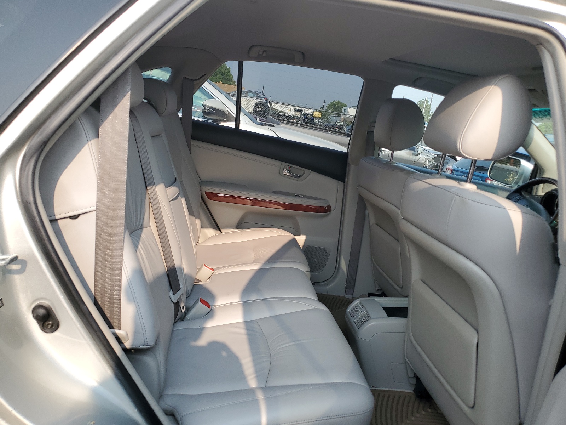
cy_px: 212
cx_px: 283
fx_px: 425
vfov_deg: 53.1
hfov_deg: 67.3
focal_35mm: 26
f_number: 1.5
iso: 50
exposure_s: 1/1000
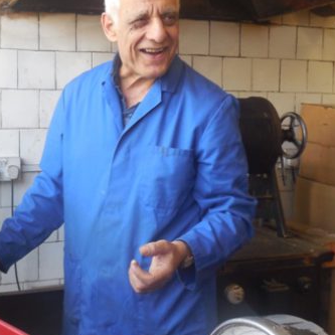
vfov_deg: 33.3
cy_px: 141
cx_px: 91
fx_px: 558
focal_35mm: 51
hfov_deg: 32.9
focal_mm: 4.5
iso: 125
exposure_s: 1/40
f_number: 3.1
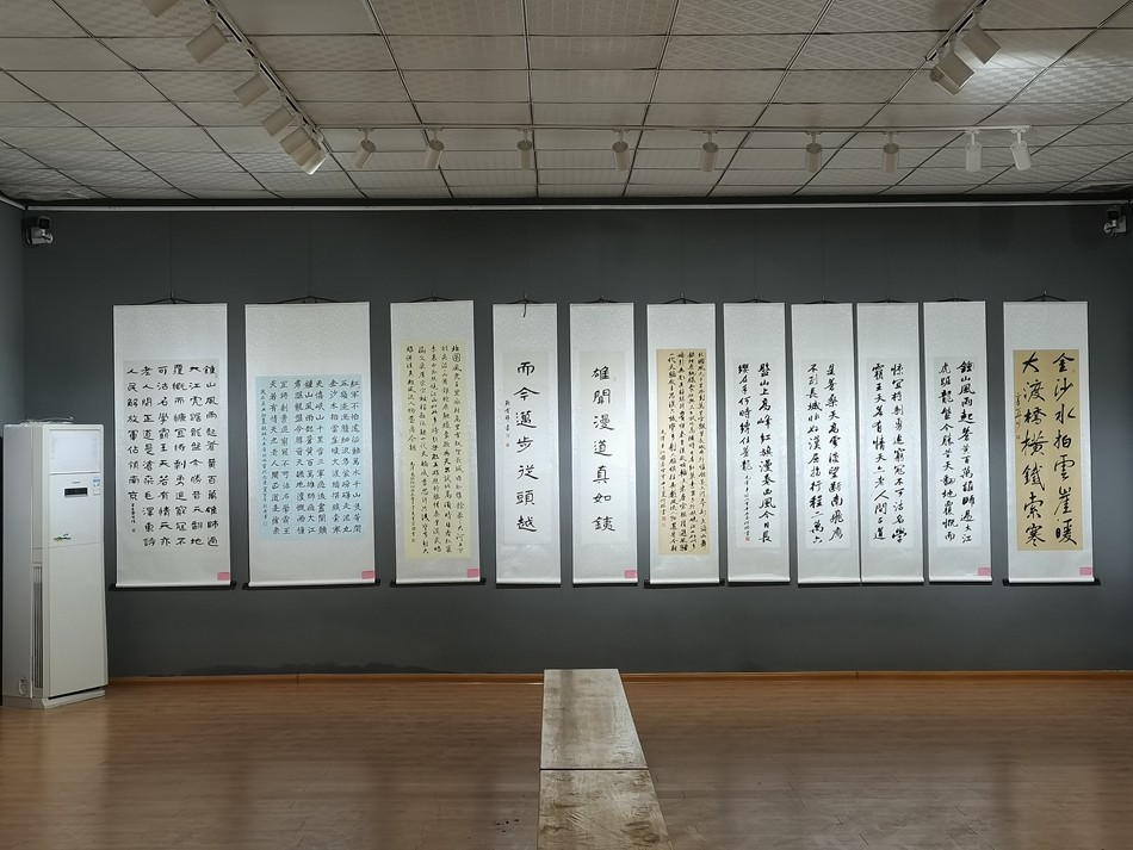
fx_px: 1408
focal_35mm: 43
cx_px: 566
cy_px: 425
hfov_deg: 43.8
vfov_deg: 33.6
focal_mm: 5.58
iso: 100
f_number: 1.8
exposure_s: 1/60
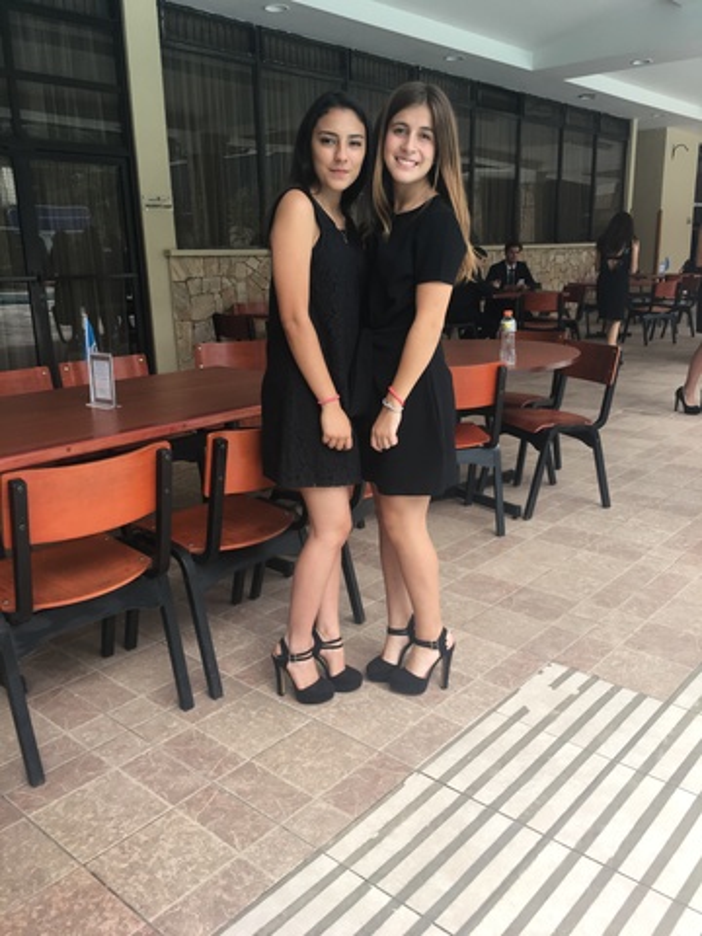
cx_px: 351
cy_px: 468
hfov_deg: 48.2
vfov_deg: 61.7
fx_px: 784
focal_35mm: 29
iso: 40
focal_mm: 4.15
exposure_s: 1/120
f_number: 2.2
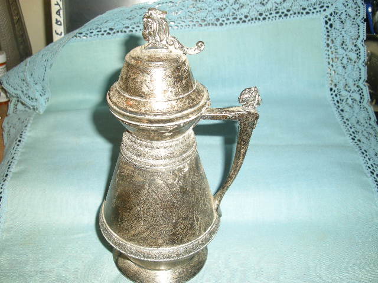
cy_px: 142
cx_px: 189
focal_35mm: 37
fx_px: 404
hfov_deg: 50.1
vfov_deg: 38.7
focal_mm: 7.9
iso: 101
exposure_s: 1/60
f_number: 8
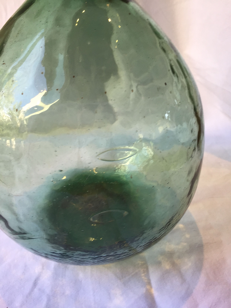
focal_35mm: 29
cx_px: 116
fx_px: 258
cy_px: 154
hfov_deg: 48.2
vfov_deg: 61.7
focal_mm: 4.15
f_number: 2.2
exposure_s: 1/100
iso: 50
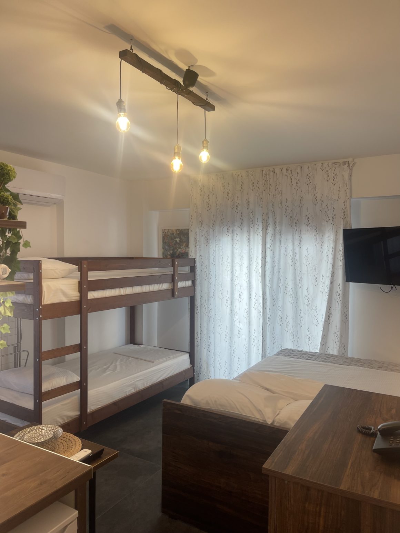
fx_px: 385
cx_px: 200
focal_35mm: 25
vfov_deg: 69.4
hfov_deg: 54.9
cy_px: 266
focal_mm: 5.1
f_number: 1.6
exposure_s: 1/100
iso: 50
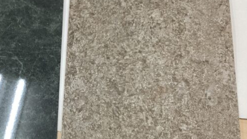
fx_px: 459
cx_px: 70
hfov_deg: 29.8
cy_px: 90
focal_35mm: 70
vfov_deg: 17.2
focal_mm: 3.3
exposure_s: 1/120
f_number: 2.4
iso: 80
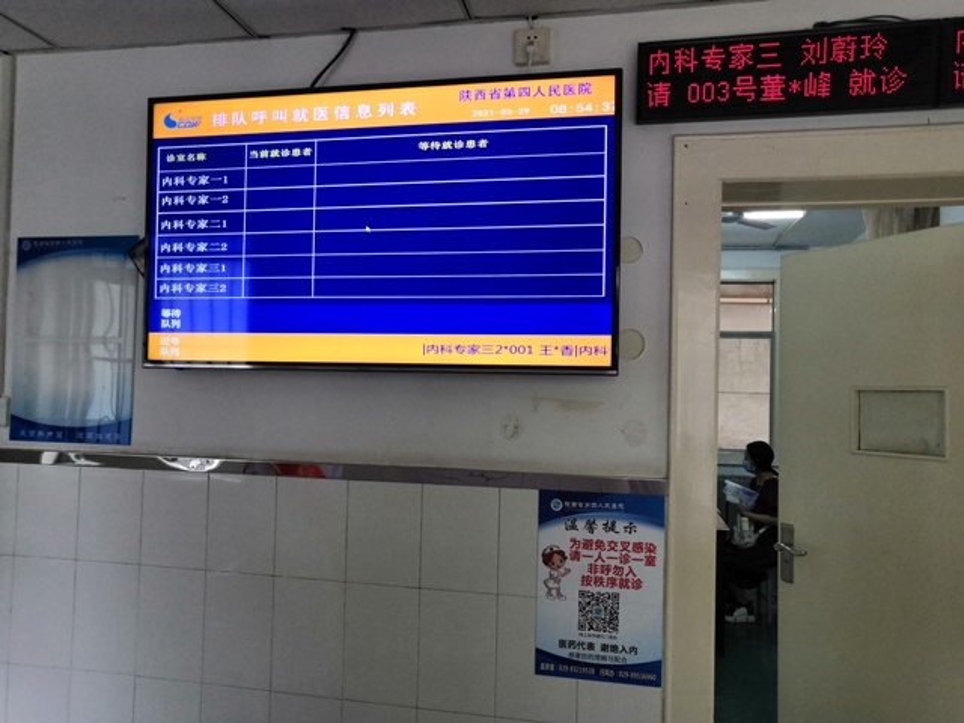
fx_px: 752
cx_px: 482
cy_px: 362
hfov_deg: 65.3
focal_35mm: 27
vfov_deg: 51.4
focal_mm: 3.95
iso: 320
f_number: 1.8
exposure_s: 1/100
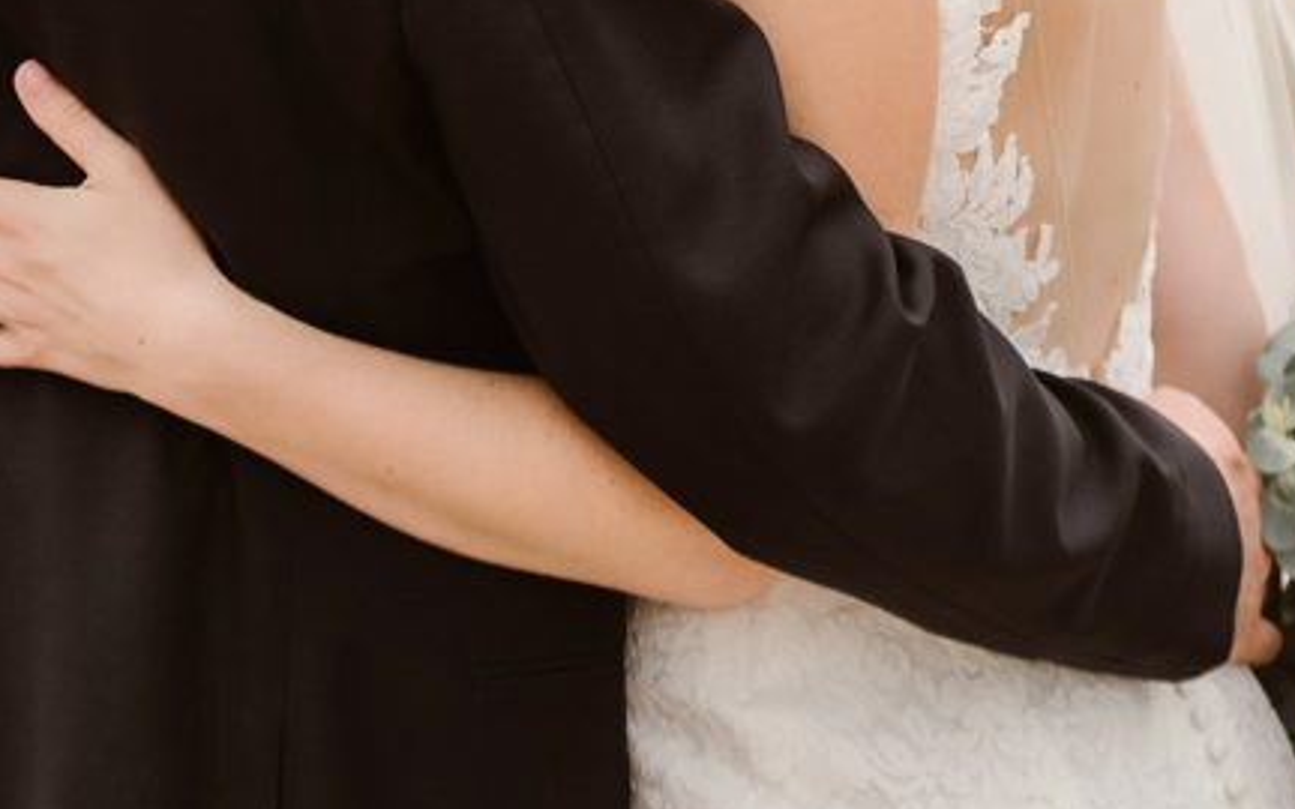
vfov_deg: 6.5
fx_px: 6988
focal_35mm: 198
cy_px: -470
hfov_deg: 10.6
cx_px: 441
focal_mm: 82
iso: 200
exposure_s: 1/1600
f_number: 2.8
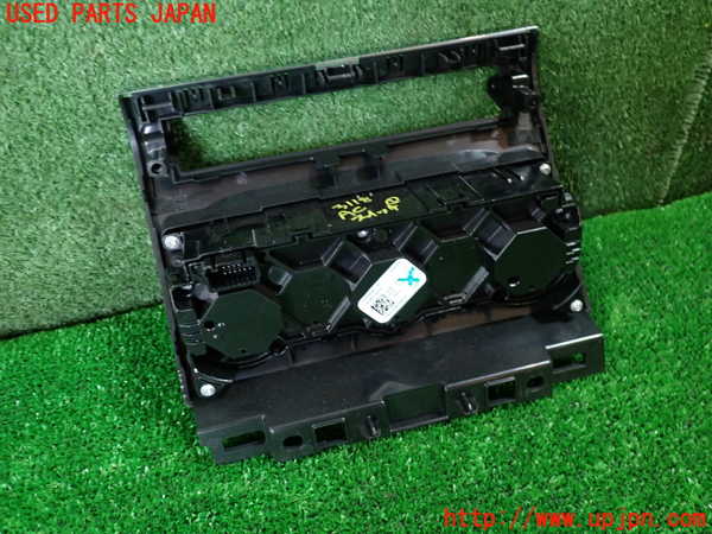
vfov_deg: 46.8
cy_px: 267
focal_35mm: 30
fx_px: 617
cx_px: 356
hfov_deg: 60.0
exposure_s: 1/30
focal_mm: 5.4
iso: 250
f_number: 2.3
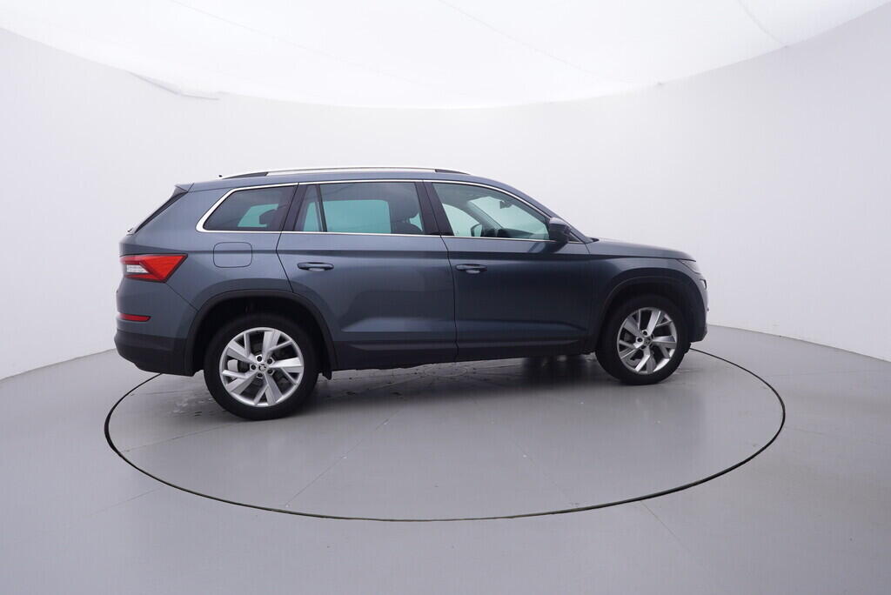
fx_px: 557
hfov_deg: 77.3
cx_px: 446
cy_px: 298
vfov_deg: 56.2
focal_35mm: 22
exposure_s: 1/80
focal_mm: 15
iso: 200
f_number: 5
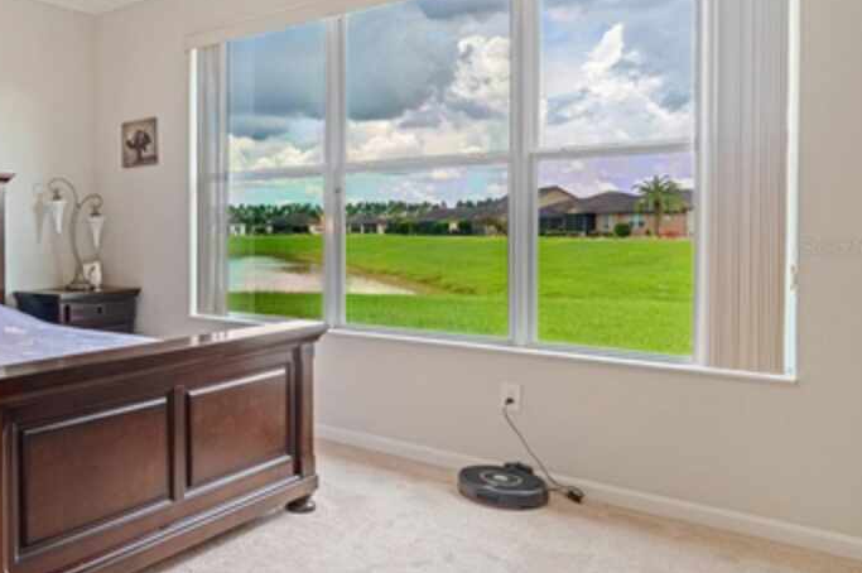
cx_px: 83
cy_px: 246
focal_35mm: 30
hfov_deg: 54.0
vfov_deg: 43.4
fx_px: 718
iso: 400
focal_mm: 16
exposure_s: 1/500
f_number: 8
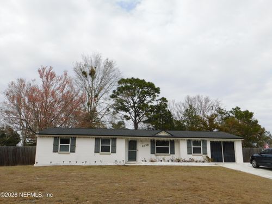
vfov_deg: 46.8
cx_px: 136
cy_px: 102
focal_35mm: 30
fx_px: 236
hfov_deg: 60.0
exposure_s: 1/1000
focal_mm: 5.3
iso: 125
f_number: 3.2
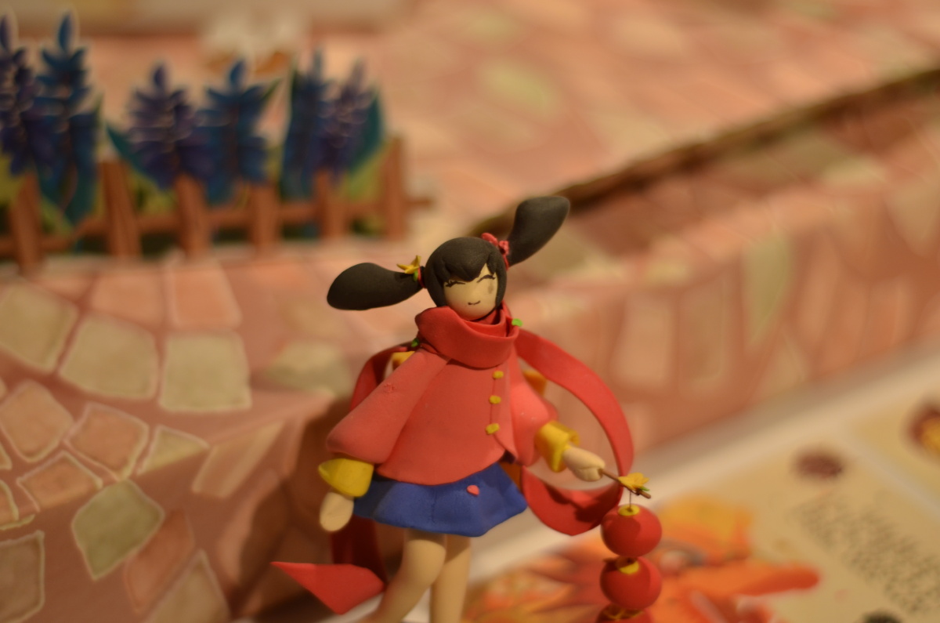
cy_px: 312
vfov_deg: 18.1
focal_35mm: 75
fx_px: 1954
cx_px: 470
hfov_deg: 27.0
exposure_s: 1/100
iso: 200
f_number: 1.8
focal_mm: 50
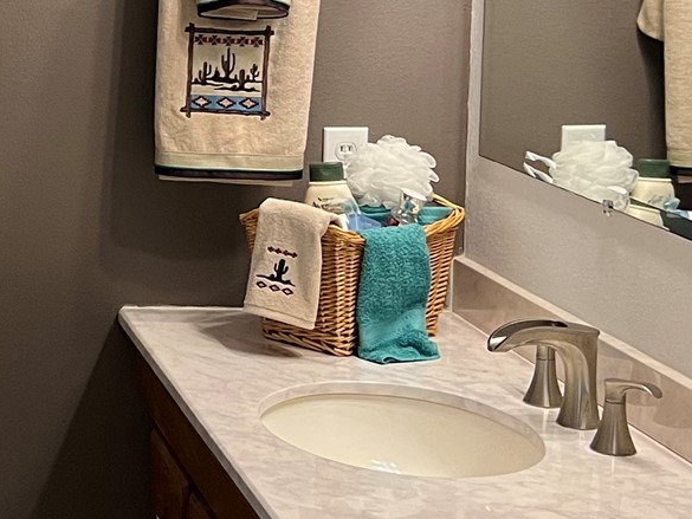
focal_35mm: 91
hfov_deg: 20.1
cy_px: 76
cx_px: -160
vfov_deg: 16.1
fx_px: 1820
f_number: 1.5
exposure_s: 1/60
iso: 320
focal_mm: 5.7
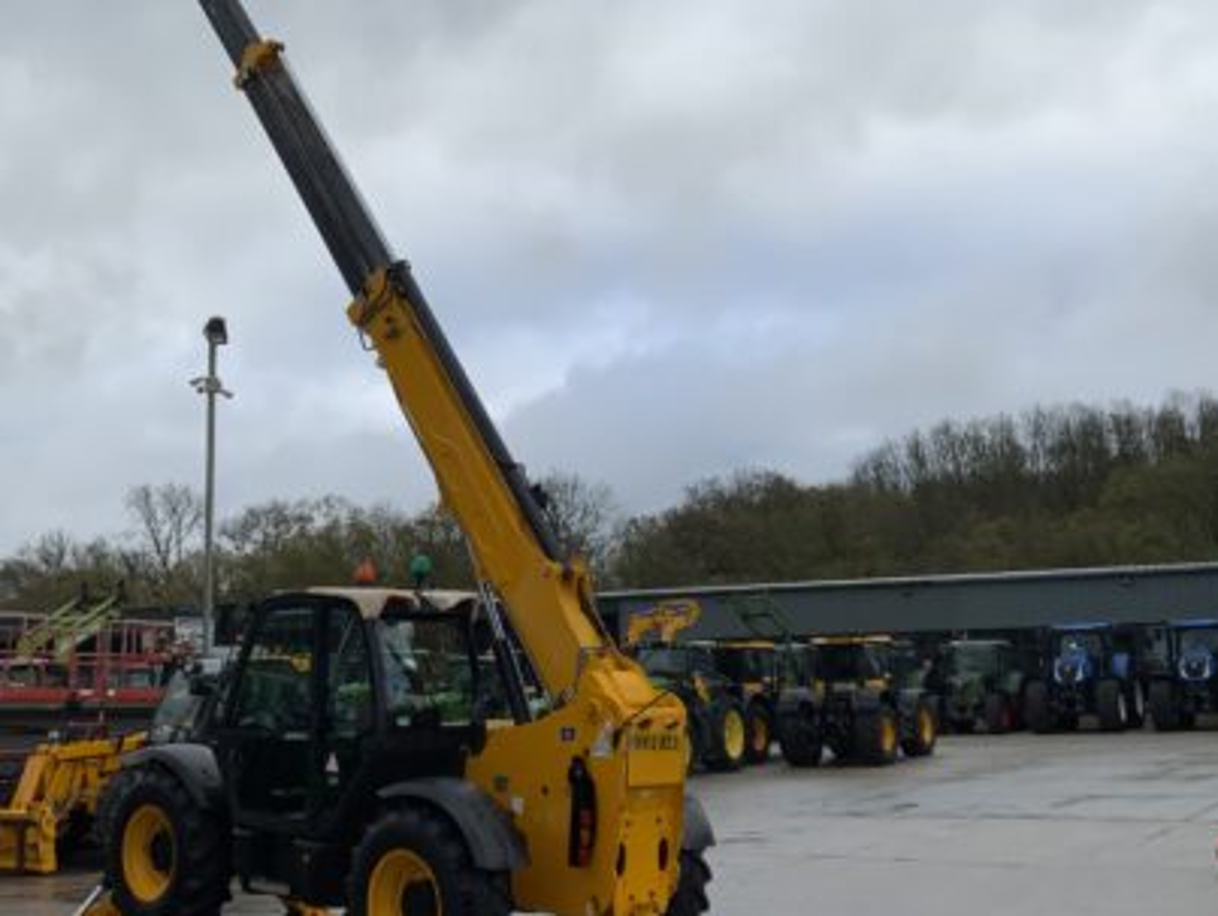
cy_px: 387
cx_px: 532
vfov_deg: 31.5
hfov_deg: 41.1
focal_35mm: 46
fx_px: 1620
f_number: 1.8
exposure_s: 1/534
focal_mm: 3
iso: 16
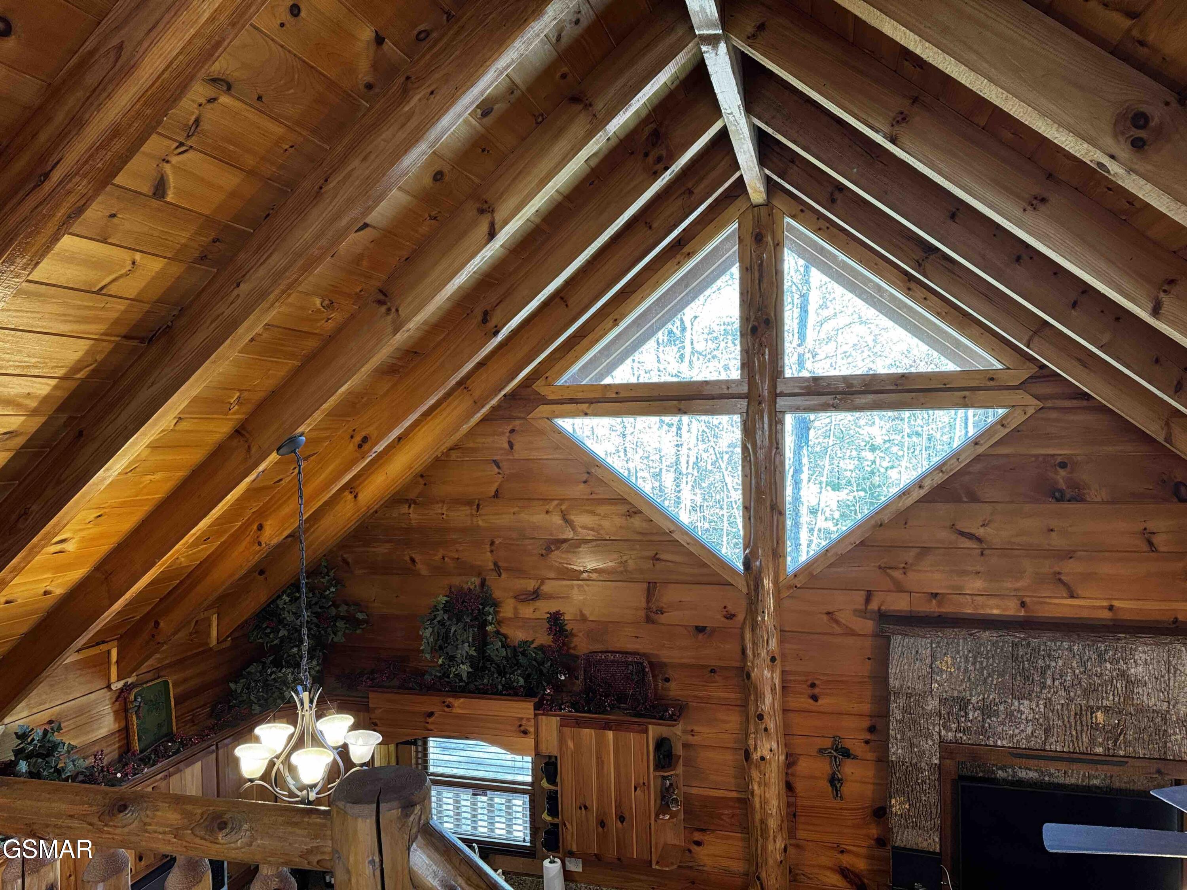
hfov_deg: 71.6
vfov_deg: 56.8
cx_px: 594
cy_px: 445
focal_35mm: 24
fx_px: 823
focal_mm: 6.76
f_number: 1.78
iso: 320
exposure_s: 1/60
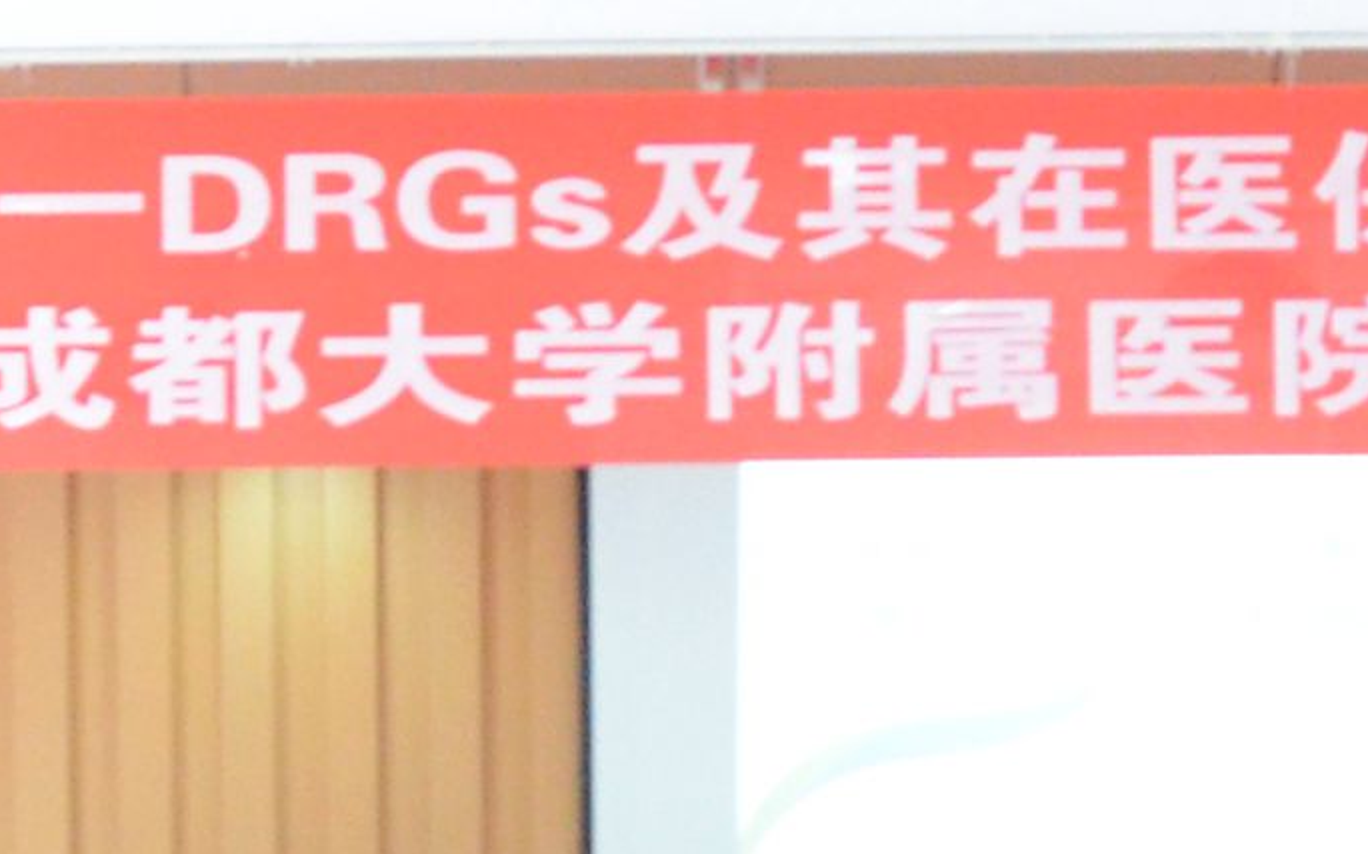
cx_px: 508
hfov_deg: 10.6
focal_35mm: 198
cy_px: 990
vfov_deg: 6.6
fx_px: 7379
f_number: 4
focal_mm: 18
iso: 2000
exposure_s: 1/60
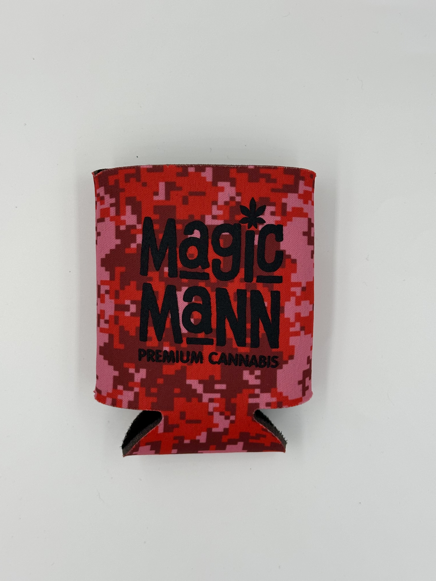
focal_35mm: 48
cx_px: 218
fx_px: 806
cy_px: 290
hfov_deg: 30.3
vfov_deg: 39.7
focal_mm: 6.86
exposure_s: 1/2890
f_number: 1.78
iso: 64
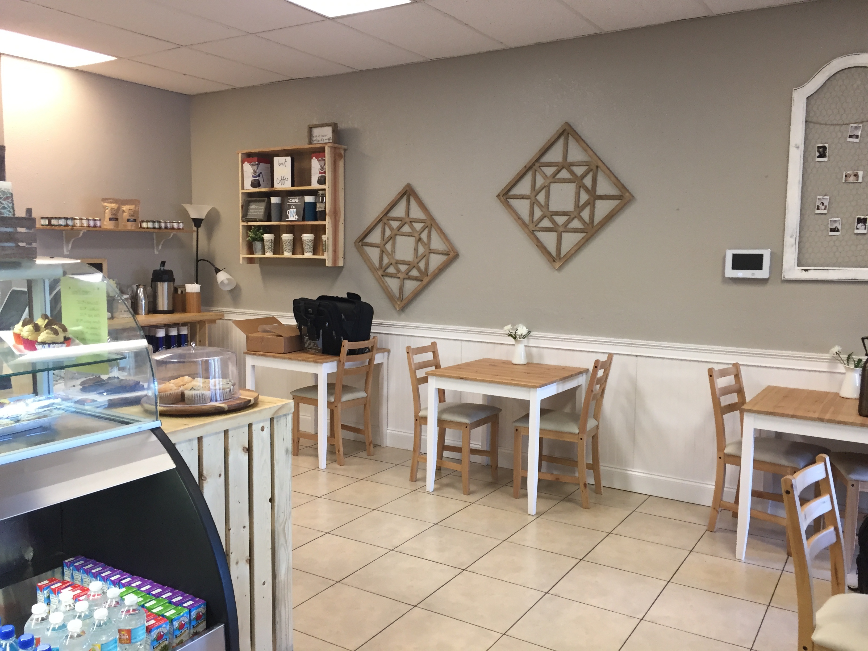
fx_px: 727
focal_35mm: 29
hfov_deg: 61.7
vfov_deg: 48.2
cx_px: 434
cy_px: 326
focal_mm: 4.15
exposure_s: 1/30
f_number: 2.2
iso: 80
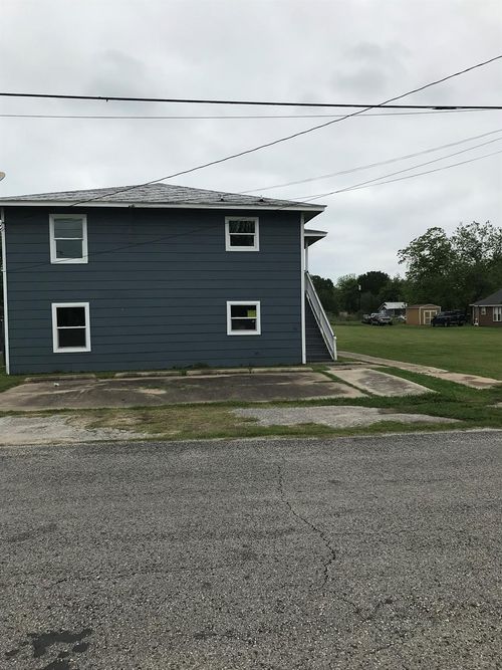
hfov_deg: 49.7
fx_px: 542
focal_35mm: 28
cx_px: 251
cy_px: 335
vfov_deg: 63.5
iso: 20
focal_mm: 3.99
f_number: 1.8
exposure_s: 1/501
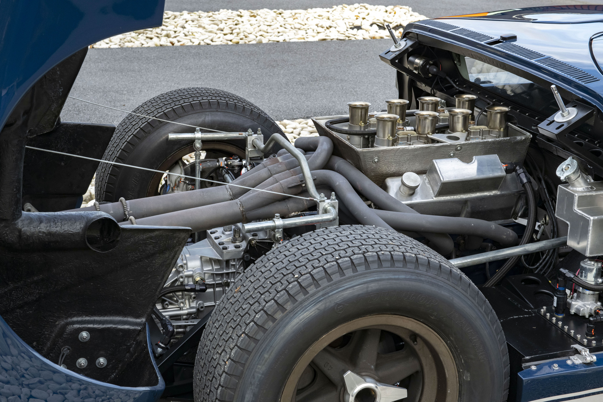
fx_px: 1105
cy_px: 201
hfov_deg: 30.5
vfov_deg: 20.6
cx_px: 302
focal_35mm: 66
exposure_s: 1/200
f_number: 8
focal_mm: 66
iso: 1600
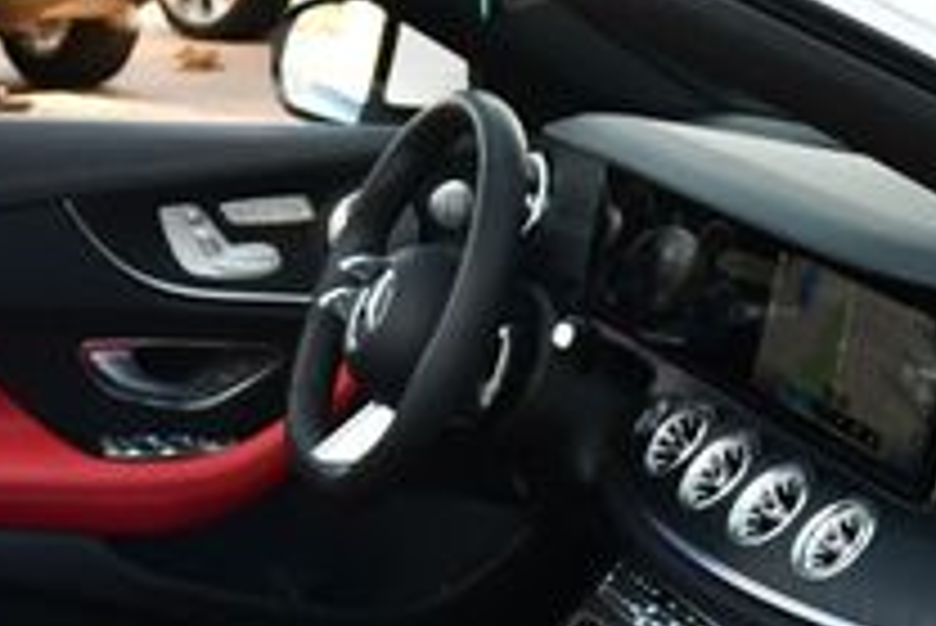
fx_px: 2888
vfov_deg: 11.9
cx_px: 81
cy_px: 869
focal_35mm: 111
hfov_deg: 18.1
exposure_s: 1/250
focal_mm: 18
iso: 400
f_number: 5.6
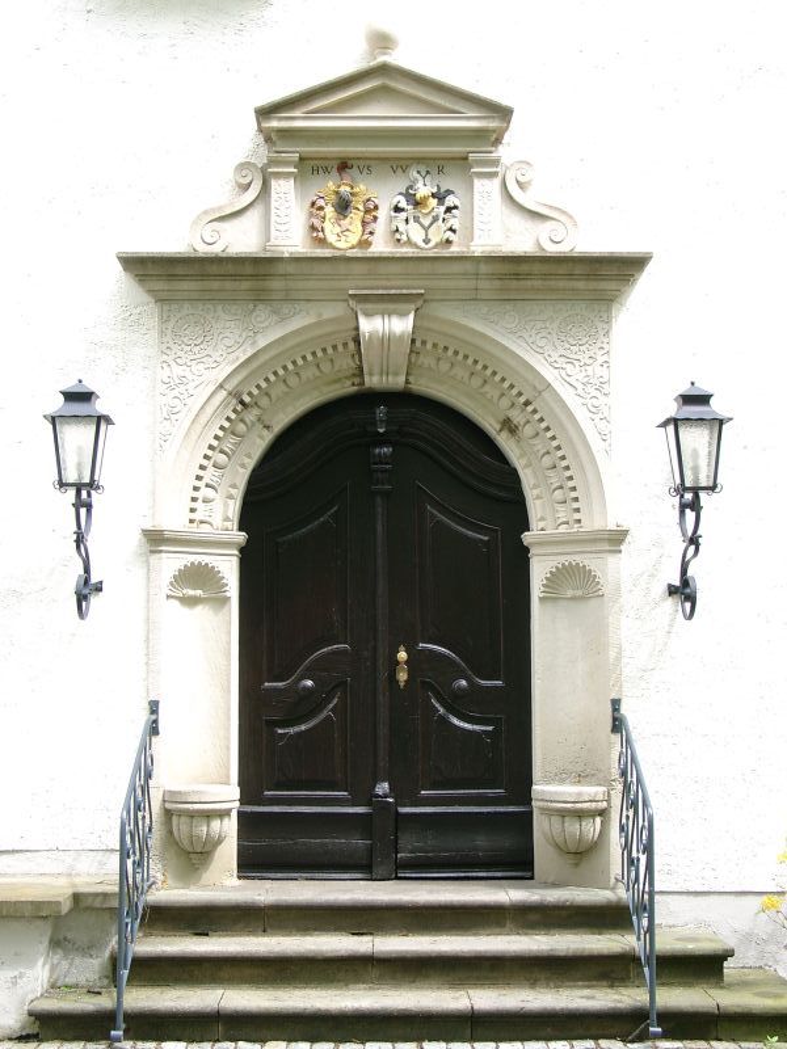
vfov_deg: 38.2
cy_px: 524
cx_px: 394
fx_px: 1516
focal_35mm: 50
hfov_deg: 29.1
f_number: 4
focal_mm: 10.4
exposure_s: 1/74.4
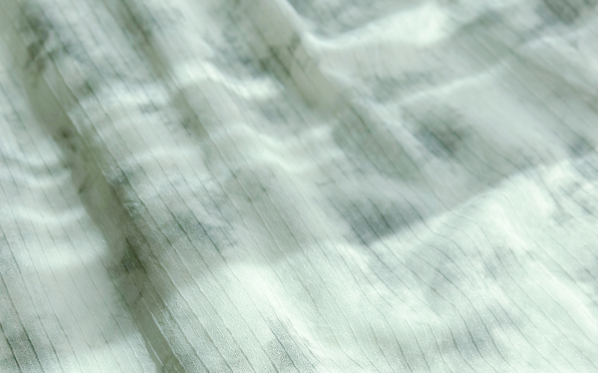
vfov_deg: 18.7
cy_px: 362
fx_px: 1108
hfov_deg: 30.2
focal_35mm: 68
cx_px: 299
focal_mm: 6.86
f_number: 1.78
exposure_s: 1/3367
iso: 80
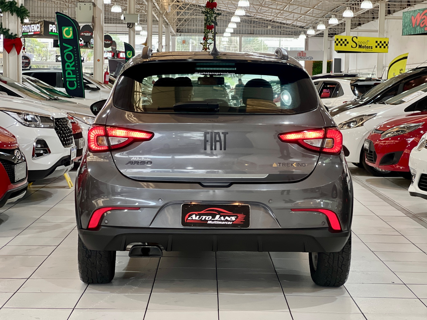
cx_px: 214
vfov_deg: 19.1
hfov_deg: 25.3
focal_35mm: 77
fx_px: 950
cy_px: 160
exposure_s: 1/40
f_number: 2.8
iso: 250
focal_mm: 9
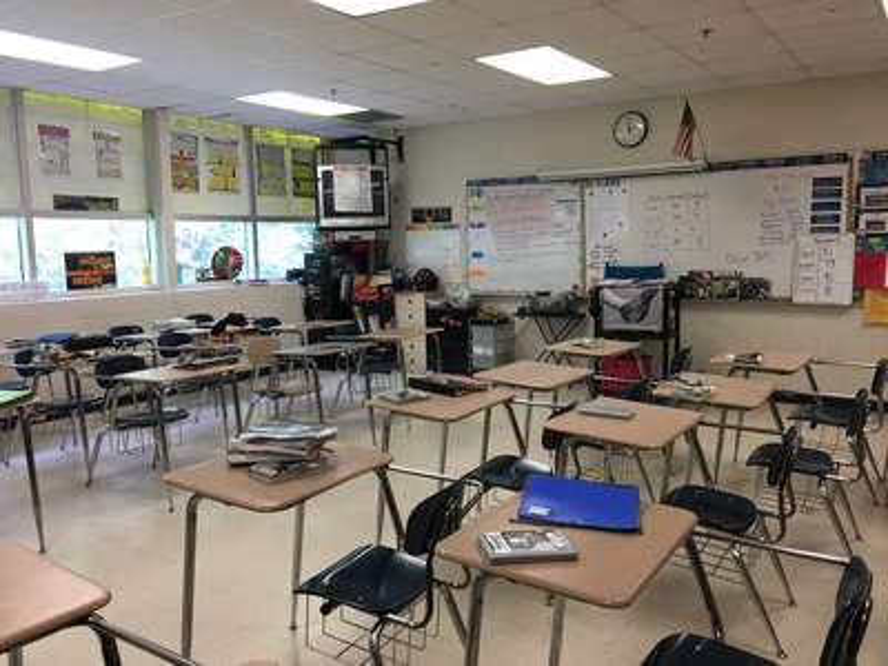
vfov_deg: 48.2
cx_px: 444
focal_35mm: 29
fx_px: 744
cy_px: 333
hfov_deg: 61.7
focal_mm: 4.15
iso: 32
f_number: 2.2
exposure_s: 1/30
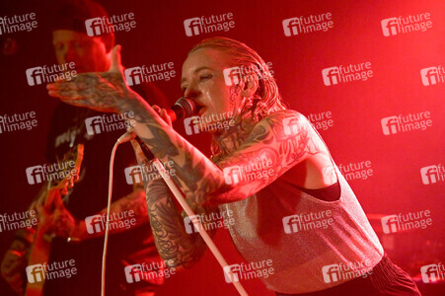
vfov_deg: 15.9
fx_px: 1062
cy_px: 148
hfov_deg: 23.7
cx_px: 222
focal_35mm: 86
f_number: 2.8
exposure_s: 1/400
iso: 6400
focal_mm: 86
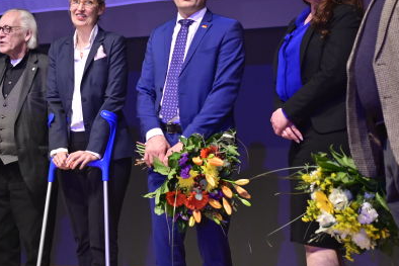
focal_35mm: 91
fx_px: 1009
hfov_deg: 22.2
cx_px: 115
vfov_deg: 15.0
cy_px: 58
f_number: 1.8
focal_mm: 35
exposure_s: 1/250
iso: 1000
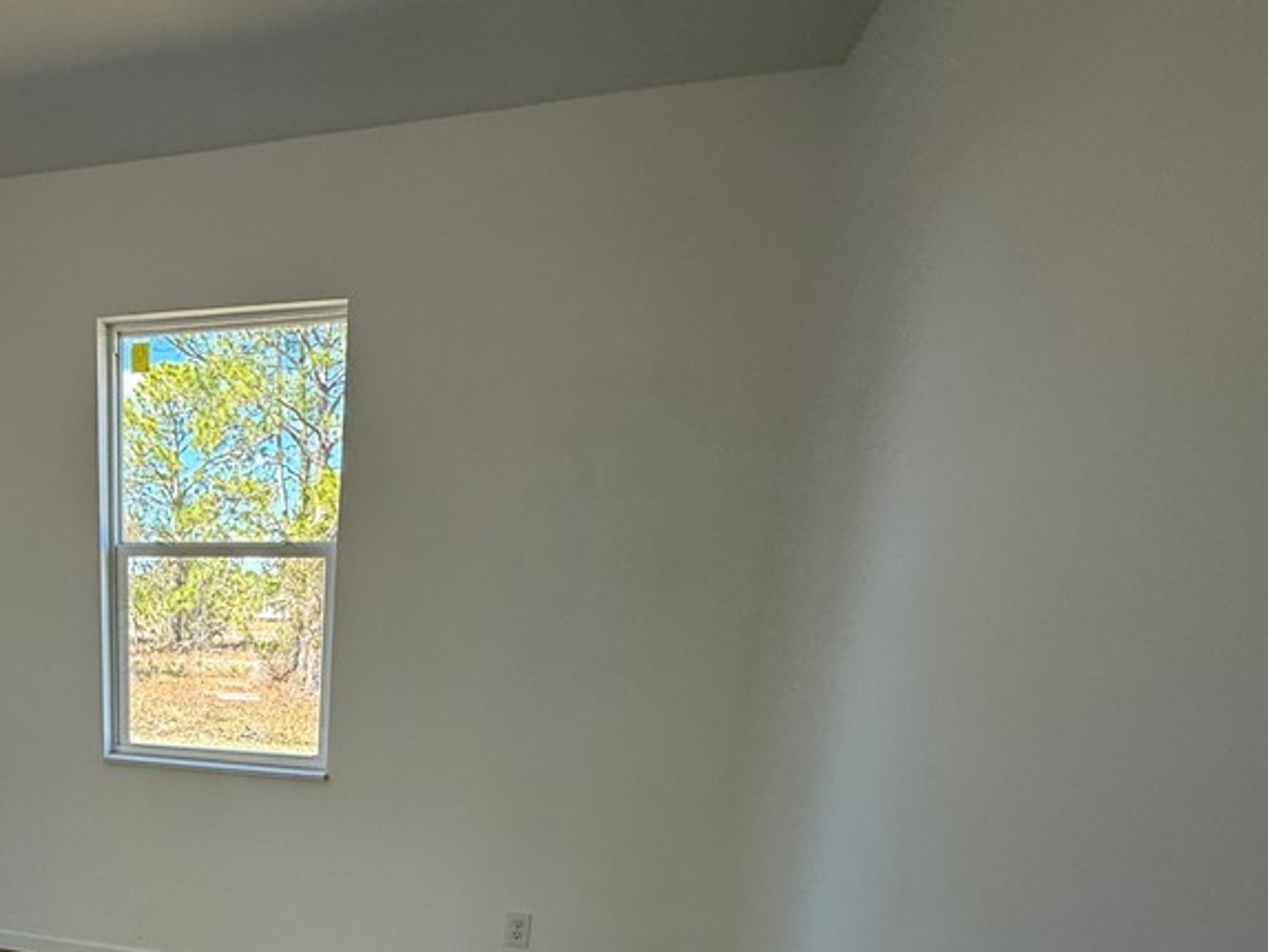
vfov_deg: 50.0
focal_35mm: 25
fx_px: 916
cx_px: 237
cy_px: 819
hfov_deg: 62.9
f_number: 2.2
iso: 64
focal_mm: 2.22
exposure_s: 1/120
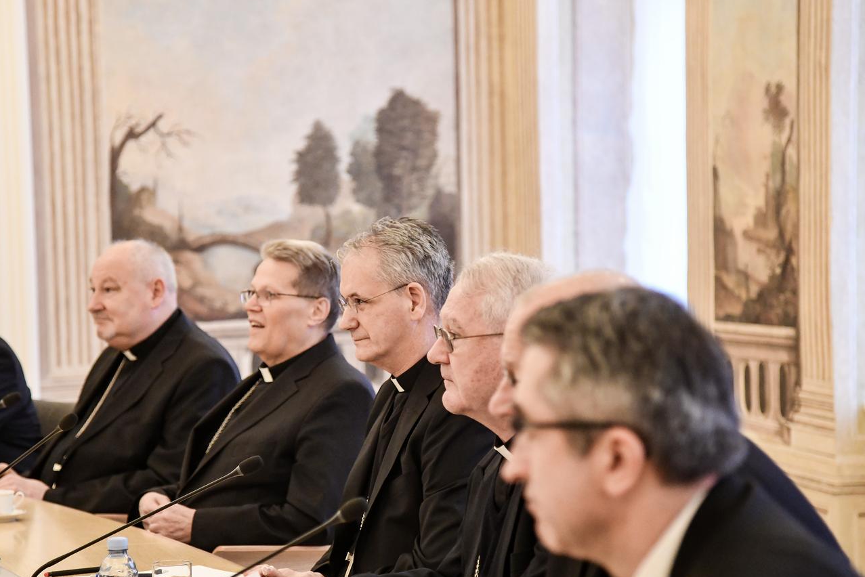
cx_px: 388
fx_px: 2860
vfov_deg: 11.5
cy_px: 318
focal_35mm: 119
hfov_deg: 17.2
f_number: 4
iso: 2500
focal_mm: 95
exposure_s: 1/200
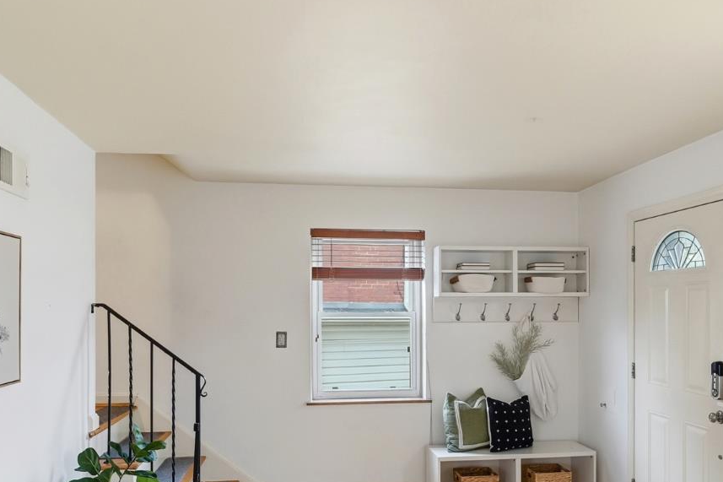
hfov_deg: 65.4
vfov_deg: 45.8
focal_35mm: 28
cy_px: 315
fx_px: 562
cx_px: 380
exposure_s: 1/80
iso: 100
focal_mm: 16
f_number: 5.6
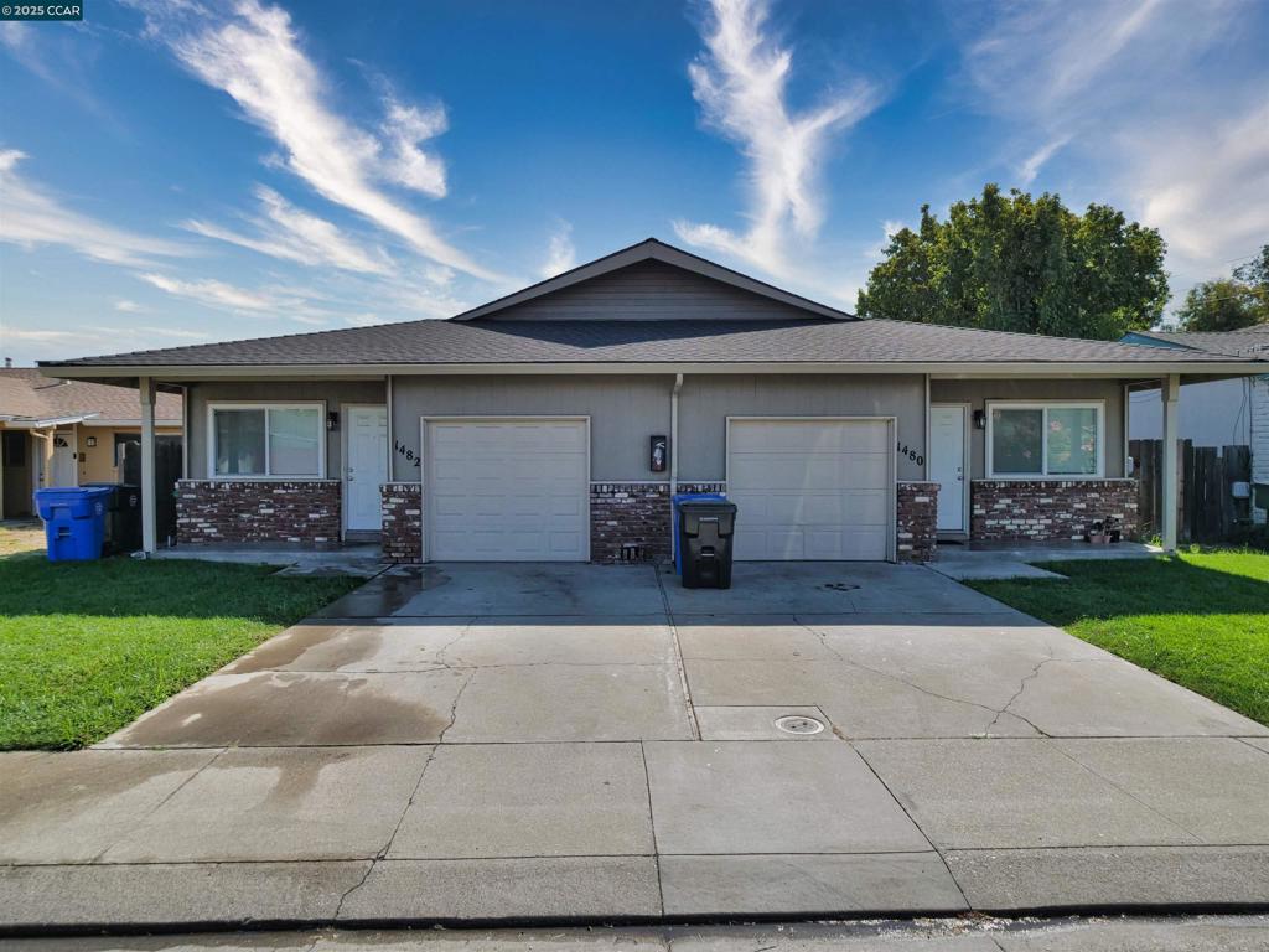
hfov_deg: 81.7
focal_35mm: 20
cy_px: 476
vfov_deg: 66.0
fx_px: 733
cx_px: 634
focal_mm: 10
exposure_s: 1/1600
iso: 250
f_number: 4.5
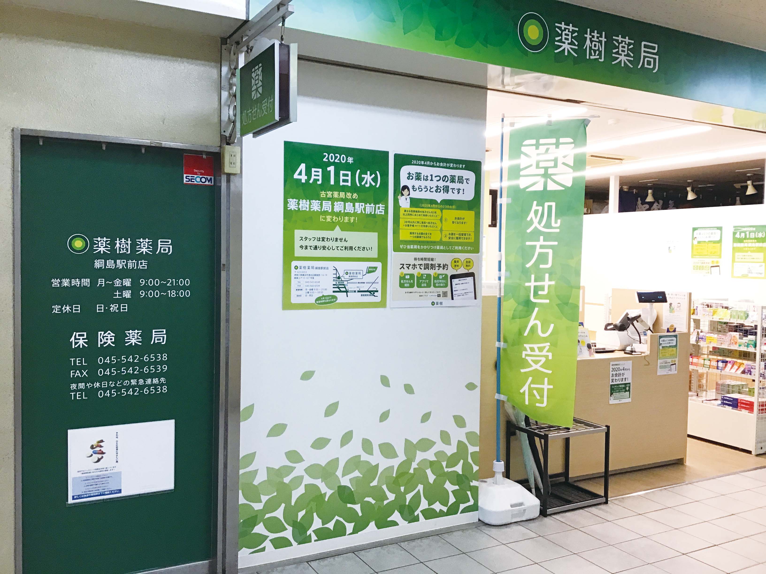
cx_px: 383
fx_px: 686
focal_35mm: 31
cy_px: 287
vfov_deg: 45.4
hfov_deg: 58.4
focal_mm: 3.3
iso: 40
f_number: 2.4
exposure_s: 1/33
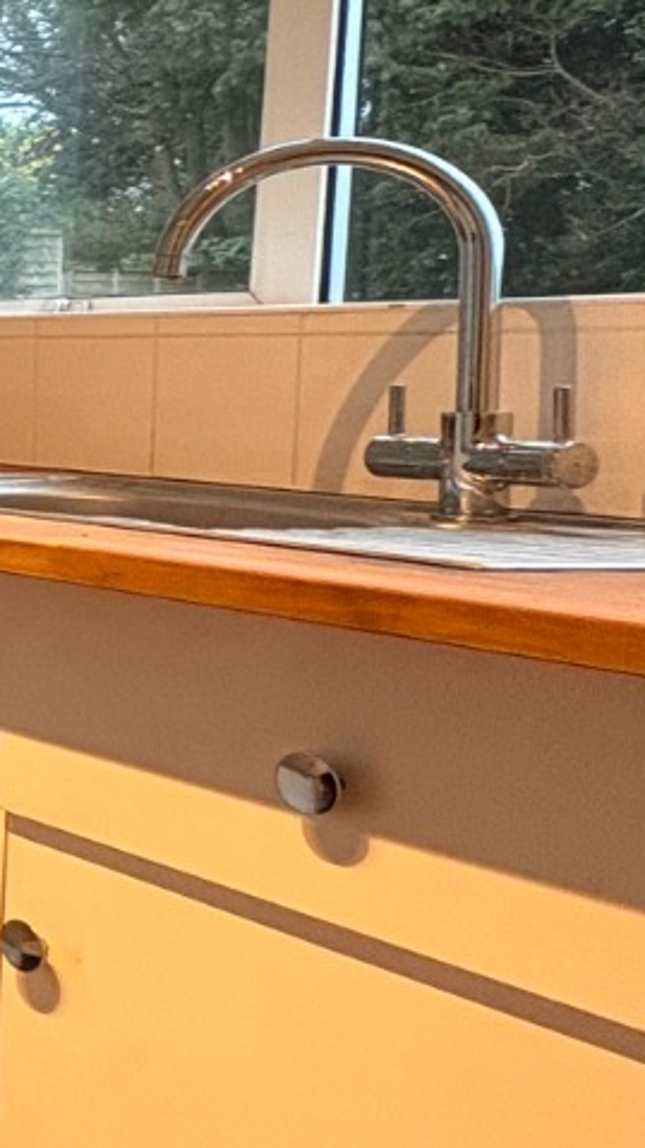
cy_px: 453
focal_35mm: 51
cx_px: -1232
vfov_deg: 40.4
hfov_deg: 12.0
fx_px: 1553
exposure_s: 1/50
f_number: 2.2
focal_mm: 2.22
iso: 160
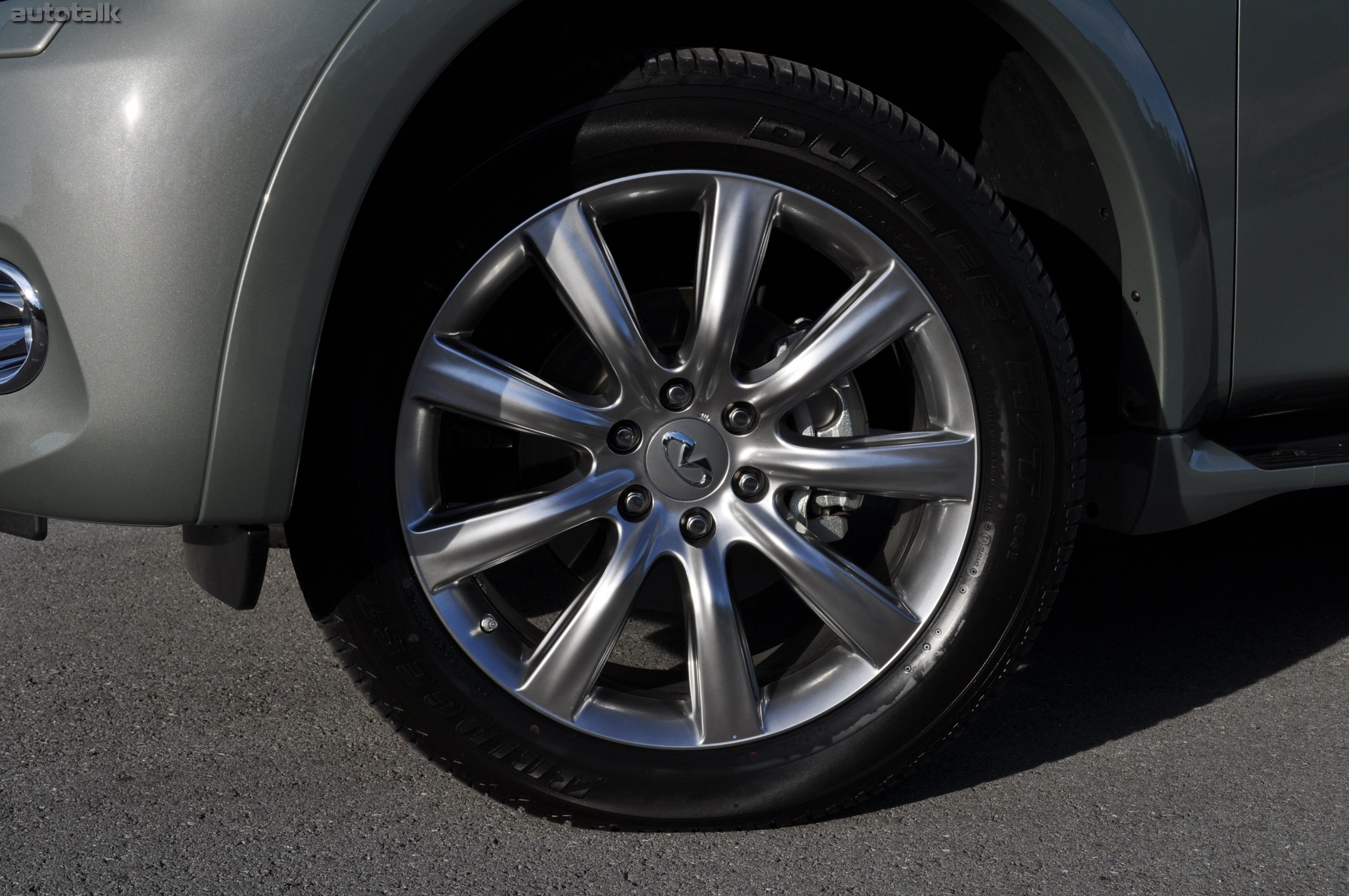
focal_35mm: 48
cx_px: 674
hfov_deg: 41.2
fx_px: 1797
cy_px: 448
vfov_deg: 28.0
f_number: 10
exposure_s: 1/400
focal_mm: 32
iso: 200
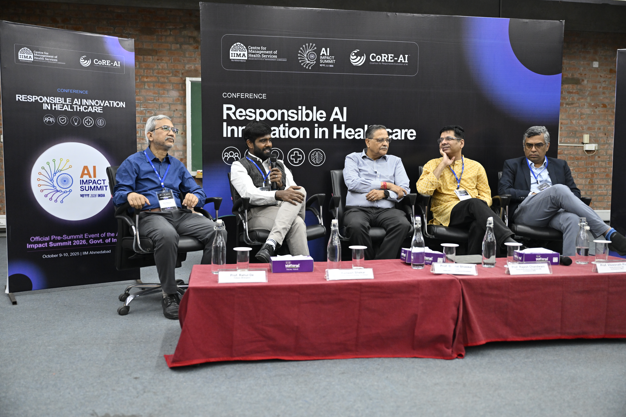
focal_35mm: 34
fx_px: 582
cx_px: 313
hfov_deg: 56.5
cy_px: 208
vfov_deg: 39.4
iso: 2000
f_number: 2.8
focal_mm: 33.5
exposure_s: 1/160
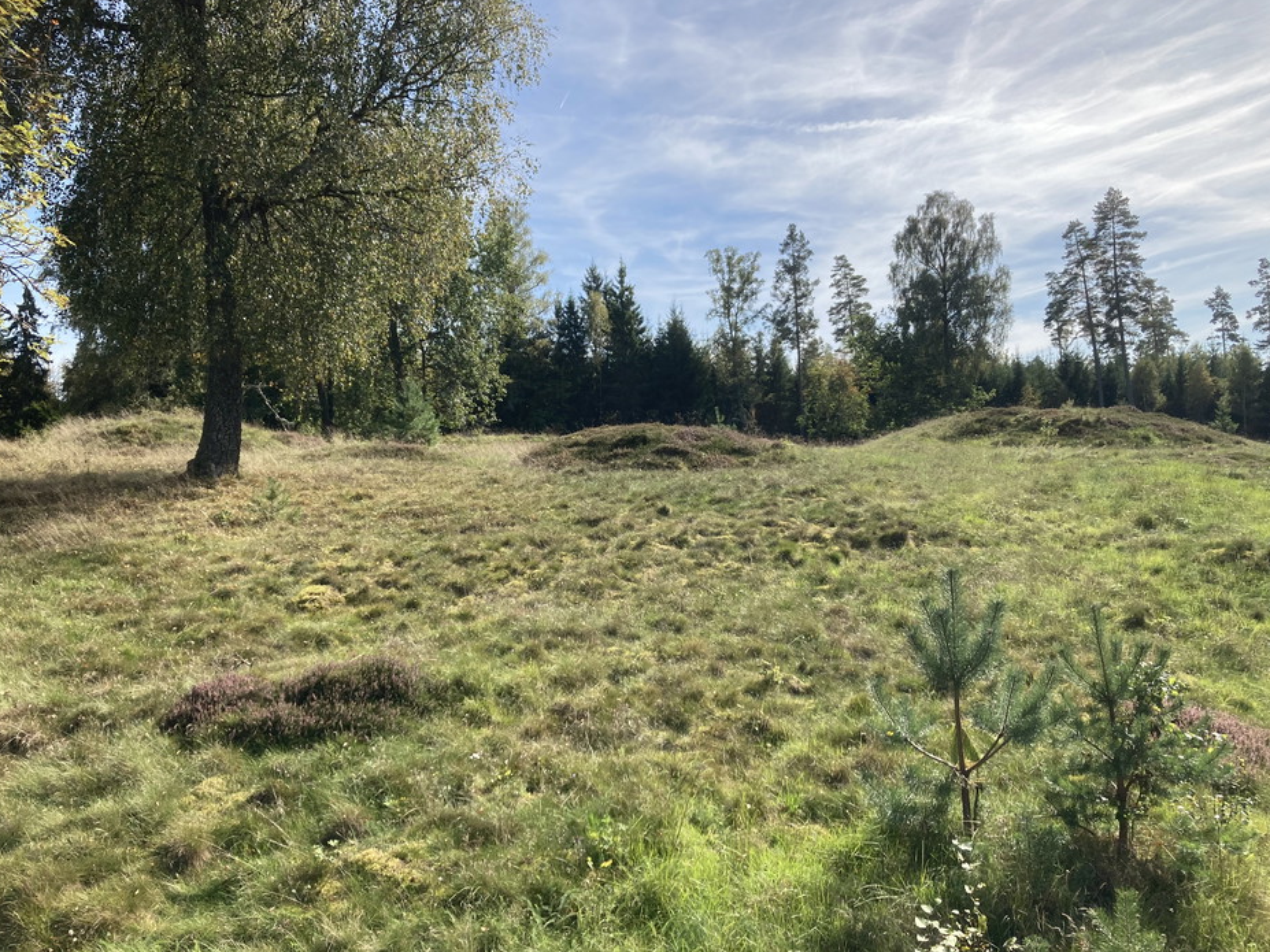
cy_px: 463
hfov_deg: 61.7
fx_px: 1064
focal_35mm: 29
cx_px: 619
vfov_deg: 48.2
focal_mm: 3.99
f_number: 1.8
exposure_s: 1/1845
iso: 20
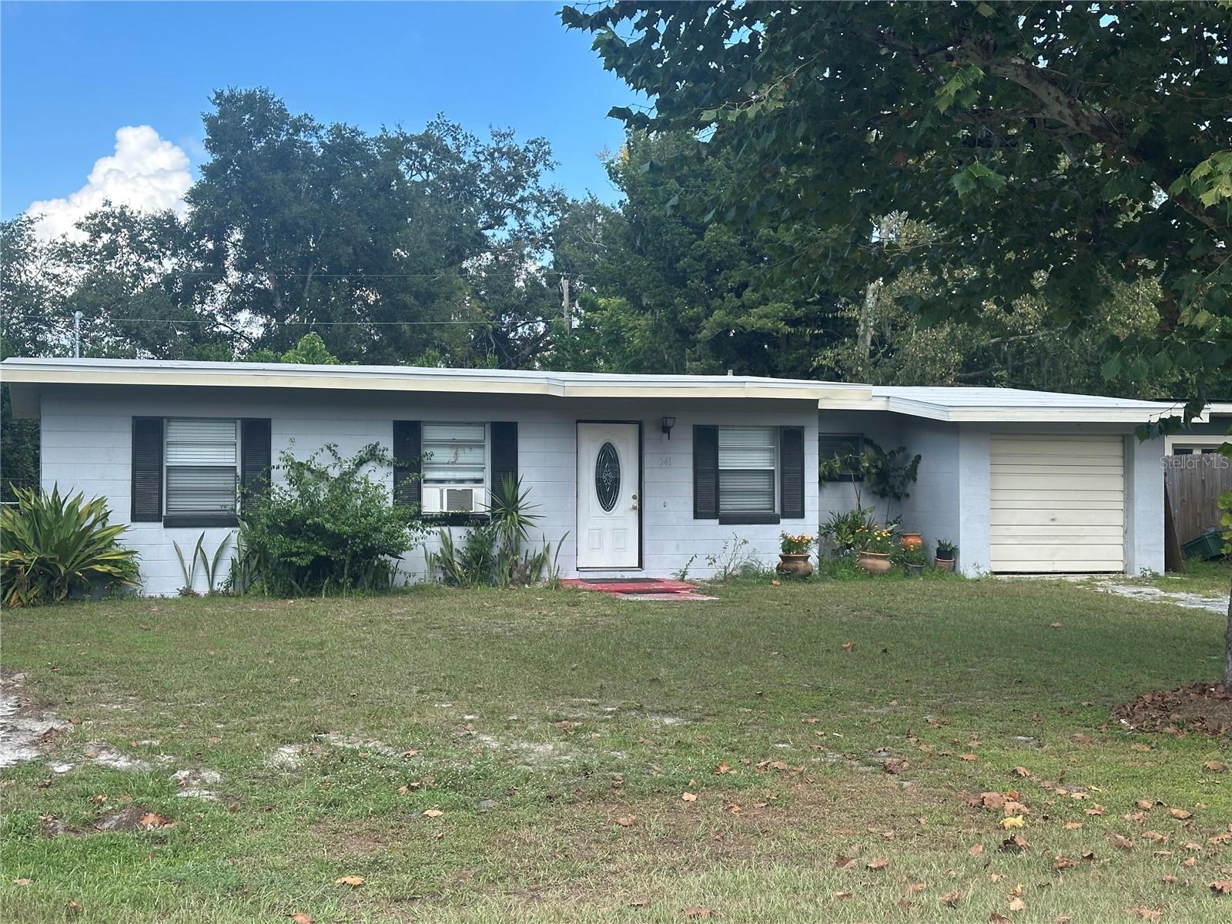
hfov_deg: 39.7
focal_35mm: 48
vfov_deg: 30.3
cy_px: 462
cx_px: 616
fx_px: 1708
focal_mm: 6.86
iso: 64
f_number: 1.78
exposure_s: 1/944
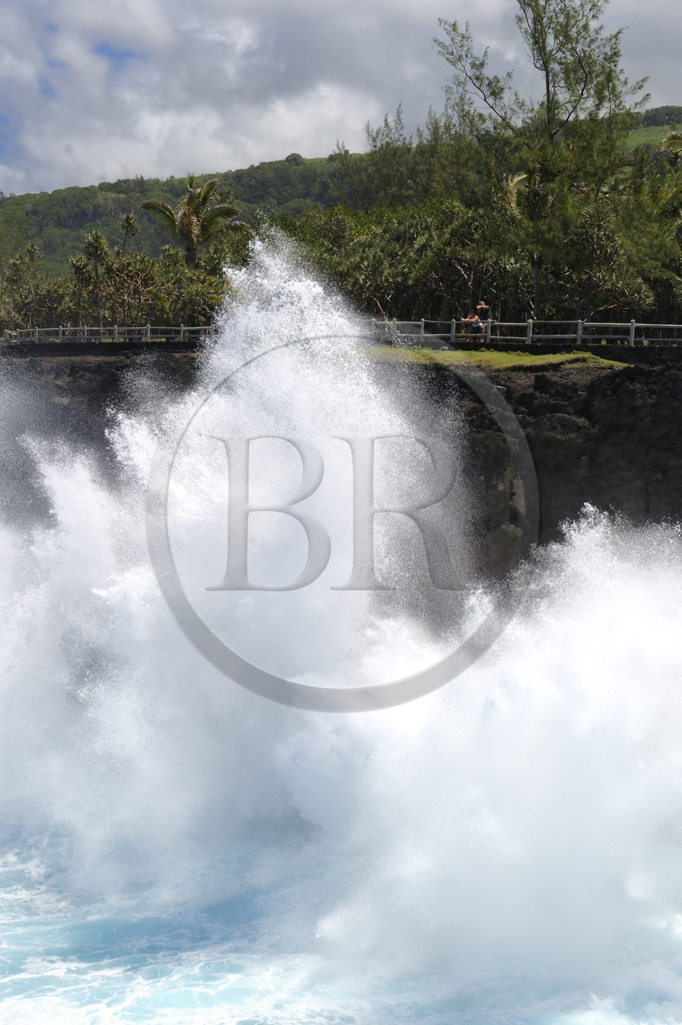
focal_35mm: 70
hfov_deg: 19.4
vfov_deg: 28.9
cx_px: 341
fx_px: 1992
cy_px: 512
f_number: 13
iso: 200
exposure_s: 1/400
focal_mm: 70
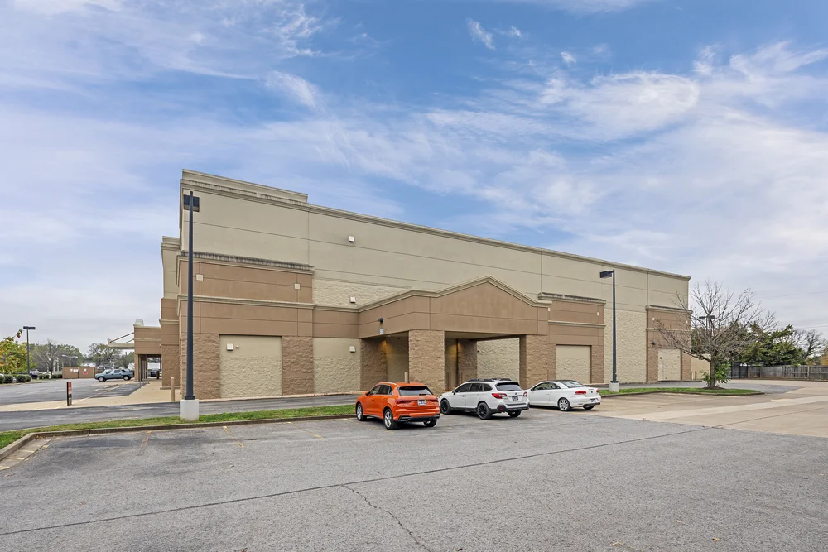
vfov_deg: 70.5
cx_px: 414
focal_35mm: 17
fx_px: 391
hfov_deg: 93.3
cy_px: 276
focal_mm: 17
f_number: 8
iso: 100
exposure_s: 1/80
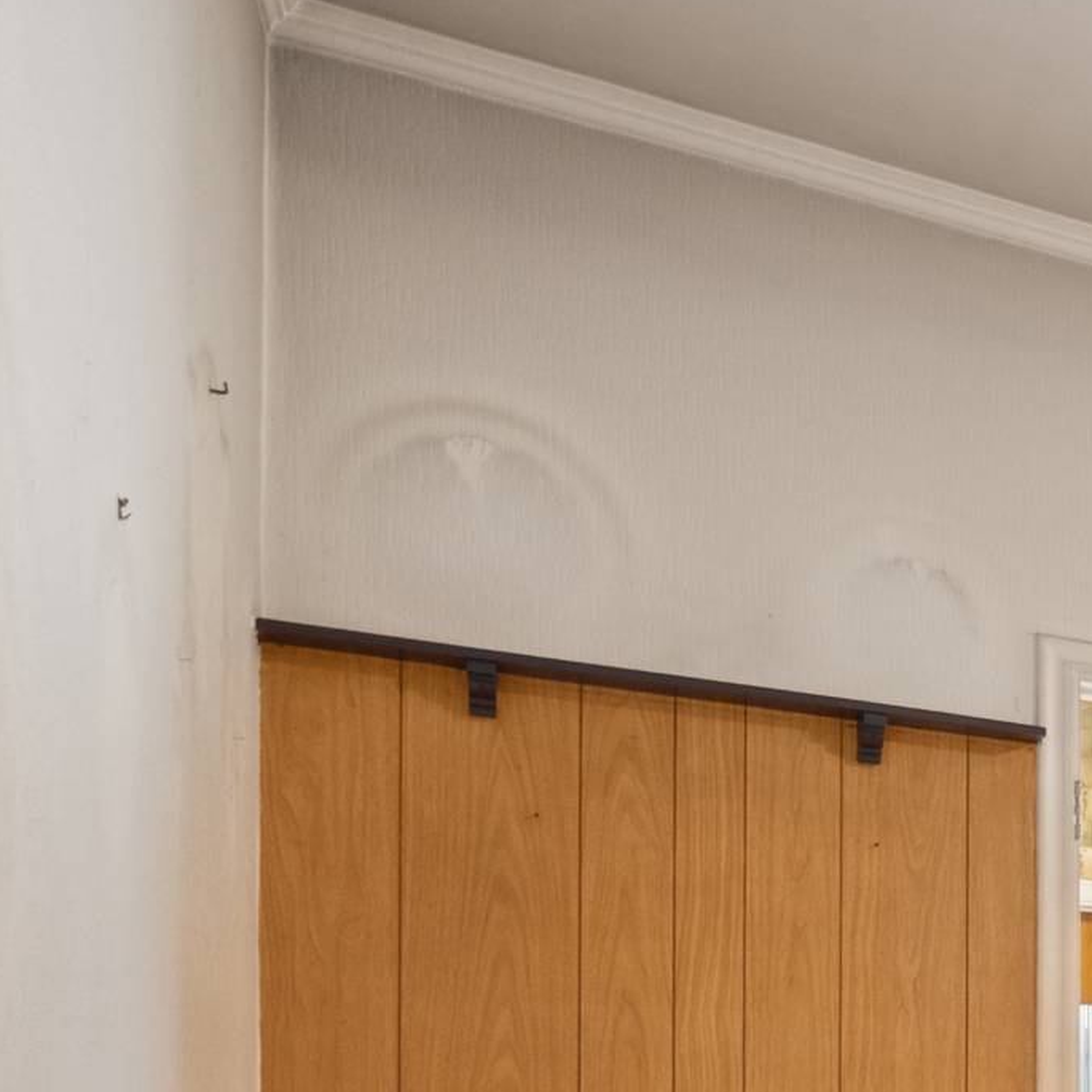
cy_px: 1215
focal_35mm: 54
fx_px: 1927
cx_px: 2005
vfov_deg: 28.6
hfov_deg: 20.8
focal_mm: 17
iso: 1250
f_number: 11
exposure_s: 4
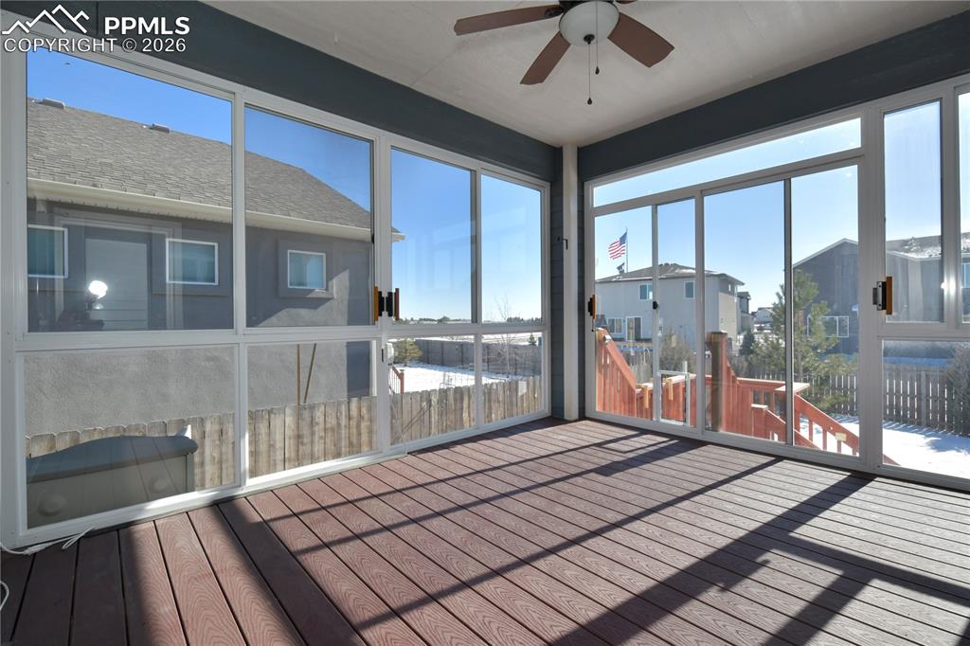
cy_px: 323
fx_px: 431
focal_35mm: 16
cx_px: 485
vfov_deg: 73.7
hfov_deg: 96.8
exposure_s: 1/250
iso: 640
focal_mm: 16
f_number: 16
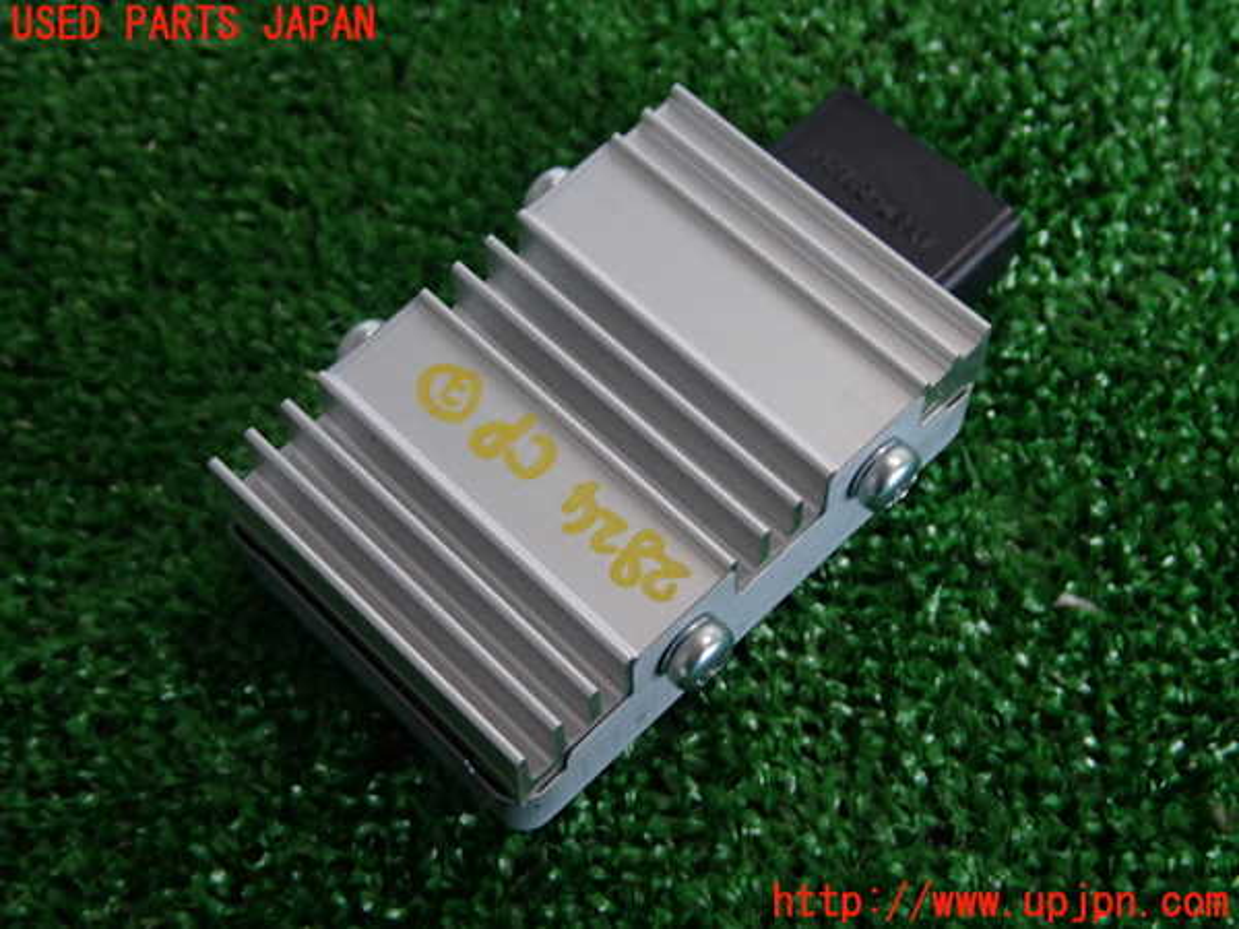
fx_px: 573
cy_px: 464
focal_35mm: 16
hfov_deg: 94.5
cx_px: 620
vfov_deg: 78.1
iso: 250
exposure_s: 1/30
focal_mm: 2.9
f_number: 3.3
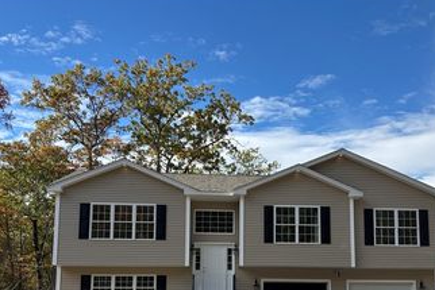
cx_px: 249
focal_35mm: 42
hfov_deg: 46.2
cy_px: 241
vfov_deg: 31.0
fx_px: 508
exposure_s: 1/2571
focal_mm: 5.96
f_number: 1.6
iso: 50
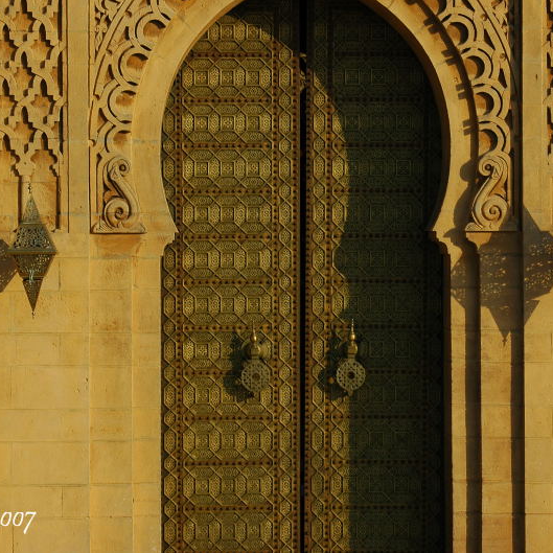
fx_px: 2783
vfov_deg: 11.3
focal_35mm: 154
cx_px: 240
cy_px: 277
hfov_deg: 11.3
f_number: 18
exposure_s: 1/125
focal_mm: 80
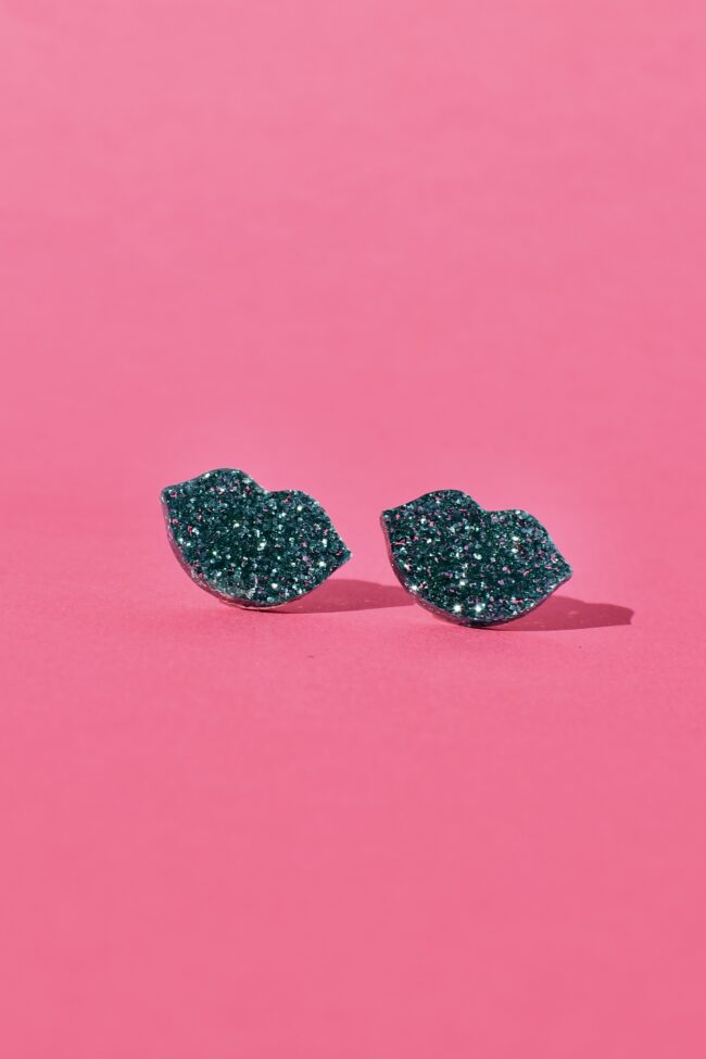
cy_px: 530
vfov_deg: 28.8
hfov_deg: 19.5
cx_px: 353
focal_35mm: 70
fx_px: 2059
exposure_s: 1/400
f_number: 10
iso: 100
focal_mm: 35
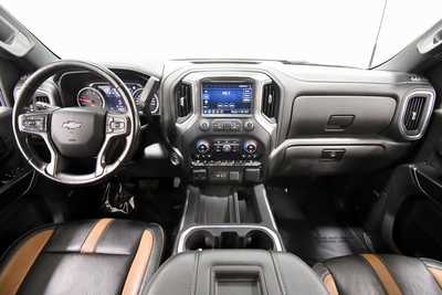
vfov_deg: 77.4
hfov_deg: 100.4
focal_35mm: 15
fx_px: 184
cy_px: 148
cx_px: 221
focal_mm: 10
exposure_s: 1/60
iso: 4000
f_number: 4.5
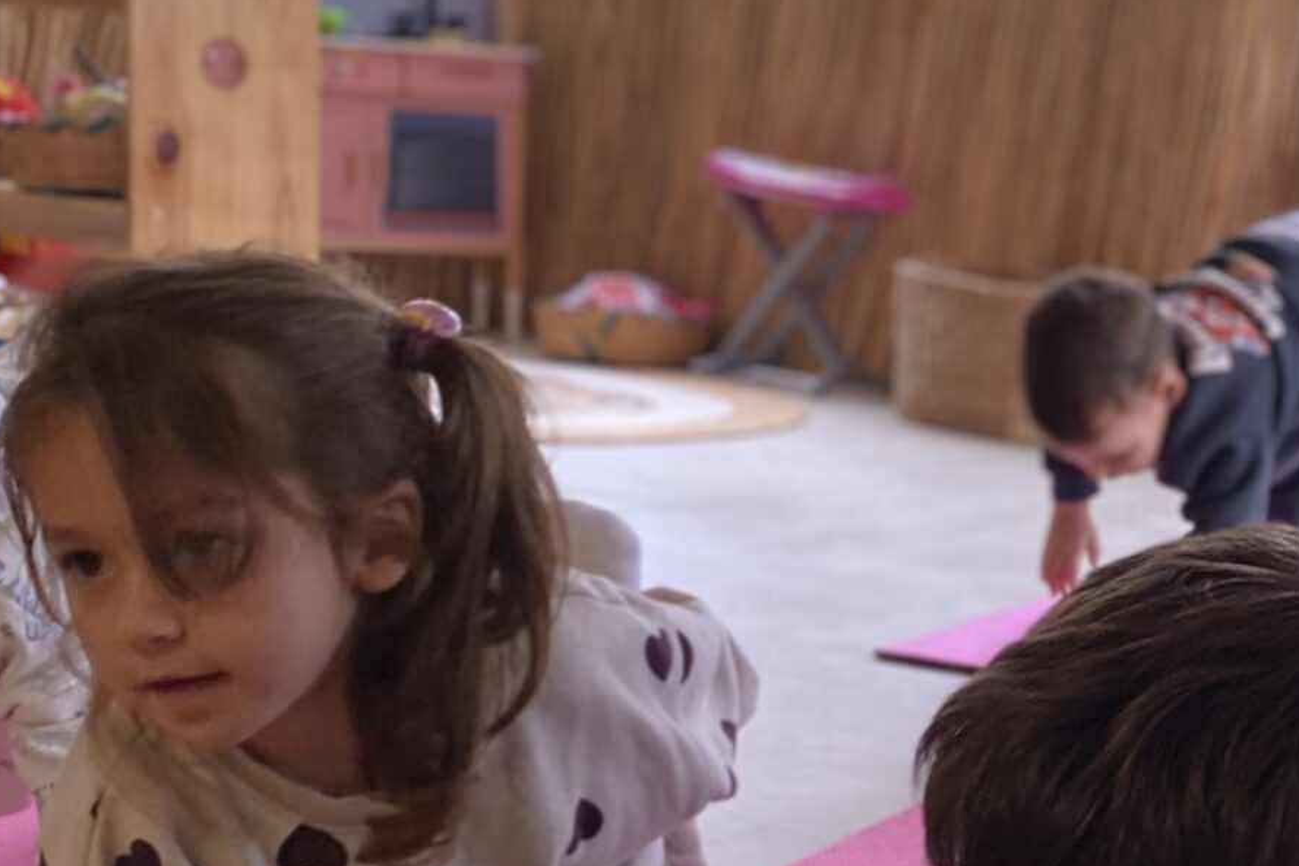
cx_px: 1154
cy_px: 601
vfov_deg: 17.4
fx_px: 2814
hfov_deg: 25.2
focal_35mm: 78
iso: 64
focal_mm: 4.25
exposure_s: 1/122
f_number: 1.8
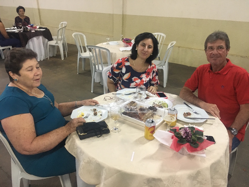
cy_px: 94
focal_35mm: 29
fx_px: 209
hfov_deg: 61.7
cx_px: 124
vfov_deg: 48.2
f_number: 2.2
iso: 200
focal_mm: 4.15
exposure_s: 1/30
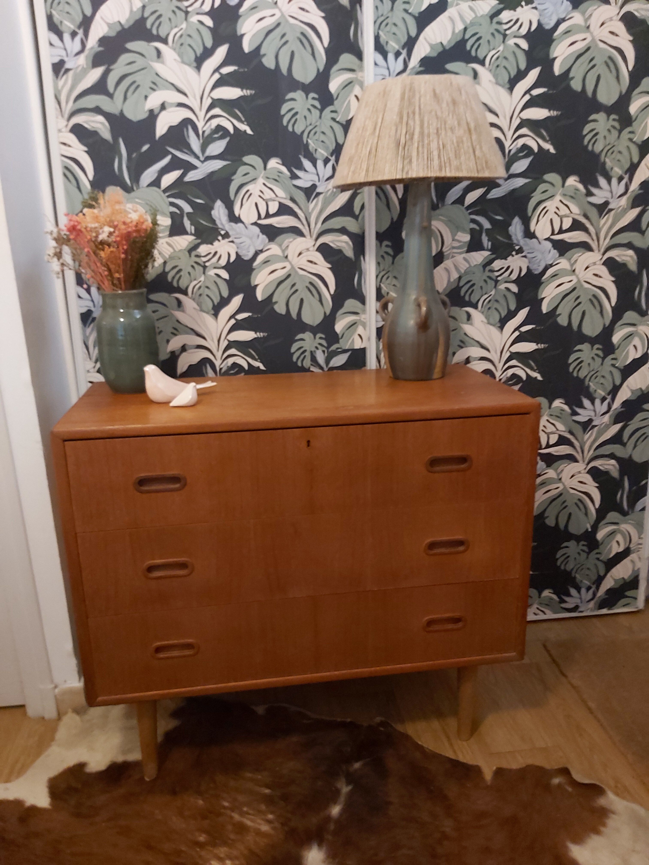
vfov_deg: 67.3
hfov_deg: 53.1
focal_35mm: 26
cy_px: 432
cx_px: 324
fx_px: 650
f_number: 1.7
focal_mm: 3.92
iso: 1000
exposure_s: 1/17
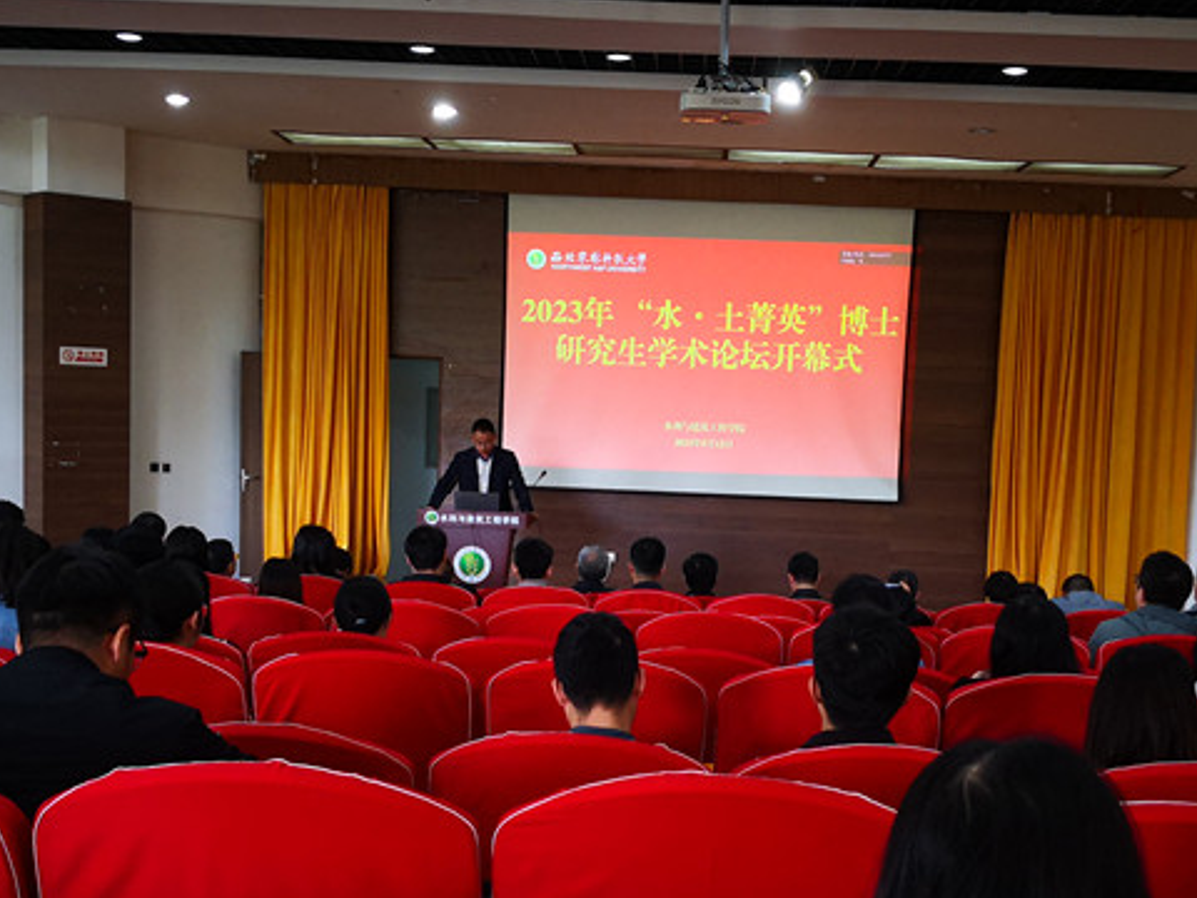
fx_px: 1556
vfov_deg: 32.0
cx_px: 658
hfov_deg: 42.0
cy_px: 579
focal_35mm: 45
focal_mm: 3.95
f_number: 1.6
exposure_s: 1/33.3
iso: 125
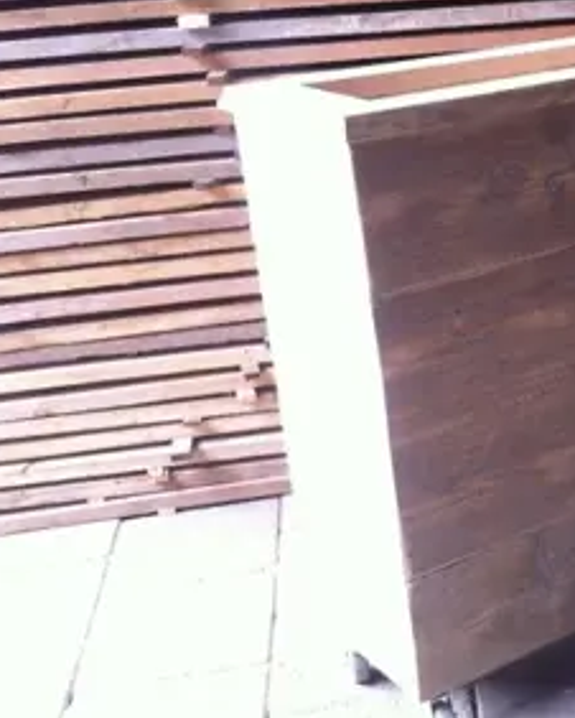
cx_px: 593
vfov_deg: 32.5
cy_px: 354
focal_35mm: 58
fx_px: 1232
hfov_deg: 24.9
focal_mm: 3.85
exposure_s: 1/40
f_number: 2.8
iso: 80
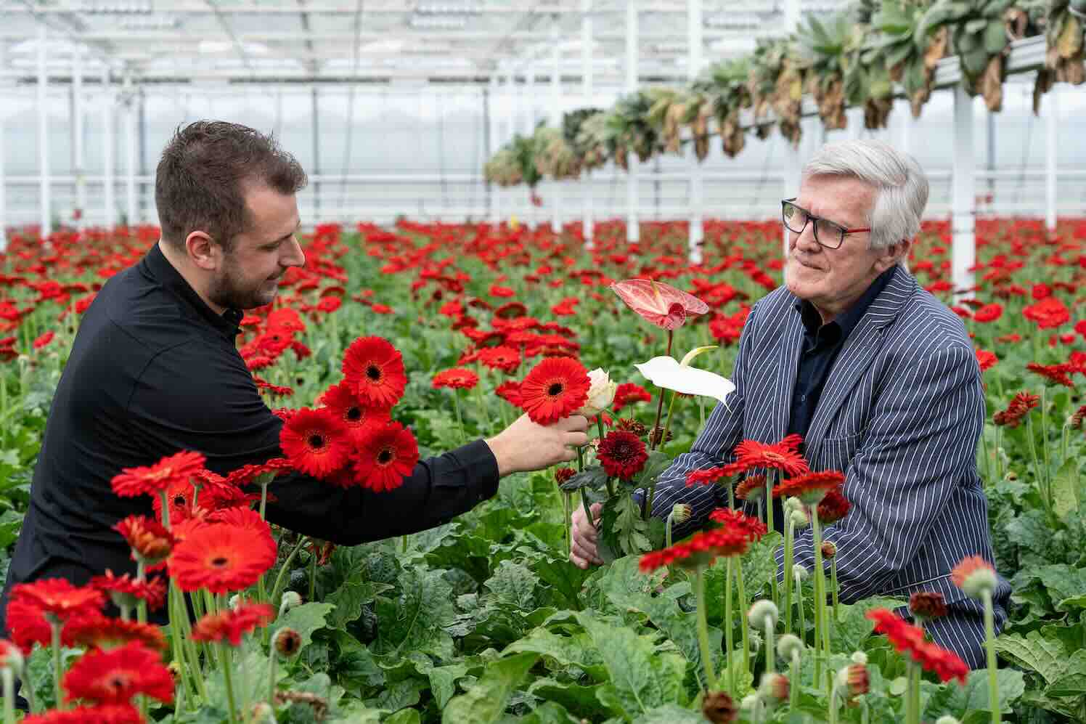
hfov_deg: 26.7
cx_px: 543
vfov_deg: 17.9
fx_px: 2292
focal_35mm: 76
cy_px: 362
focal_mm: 76
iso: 640
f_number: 5.6
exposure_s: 1/640
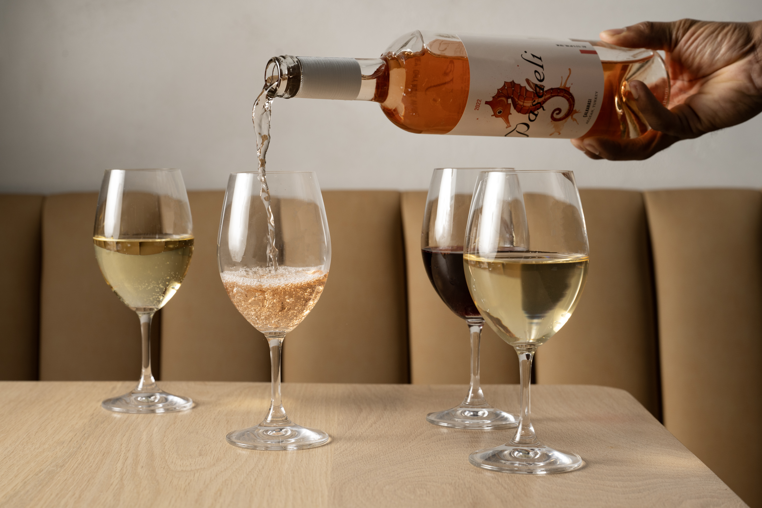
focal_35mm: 70
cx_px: 381
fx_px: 1482
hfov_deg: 28.8
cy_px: 254
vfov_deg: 19.5
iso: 250
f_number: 8
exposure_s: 1/200
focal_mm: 70
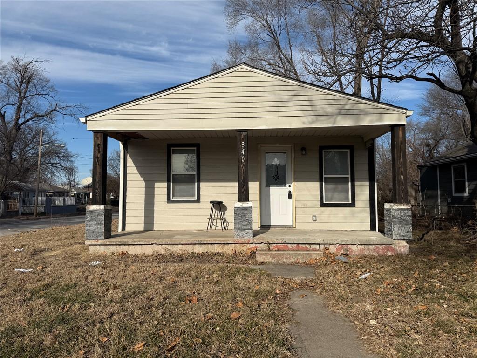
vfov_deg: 56.8
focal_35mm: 24
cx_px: 238
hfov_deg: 71.6
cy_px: 179
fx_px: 331
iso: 80
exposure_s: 1/6711
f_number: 1.78
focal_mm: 6.76
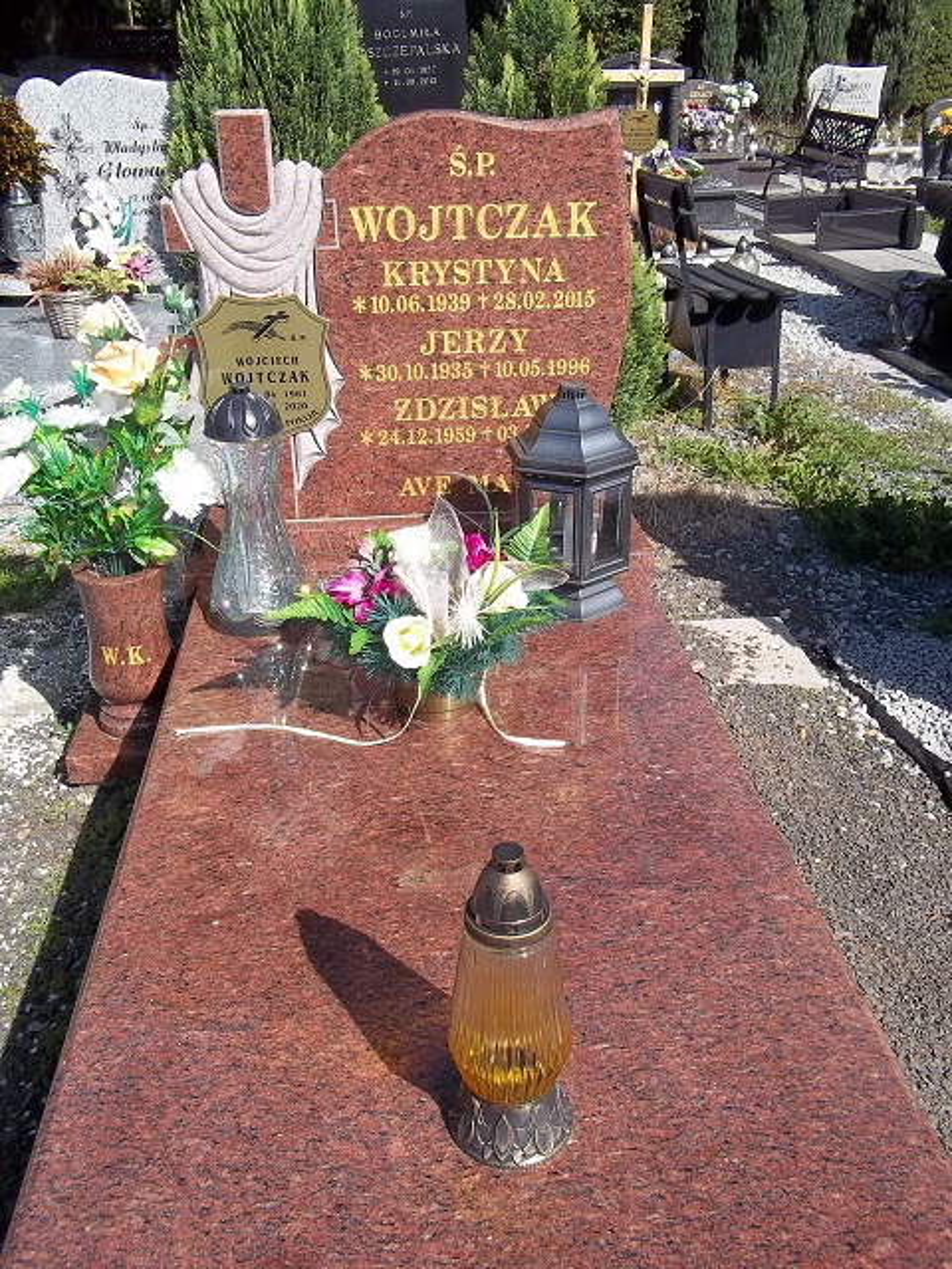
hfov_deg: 44.2
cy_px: 634
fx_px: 1173
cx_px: 476
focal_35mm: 32
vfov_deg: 56.8
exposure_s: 1/320
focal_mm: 5.7
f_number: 5.5
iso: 80
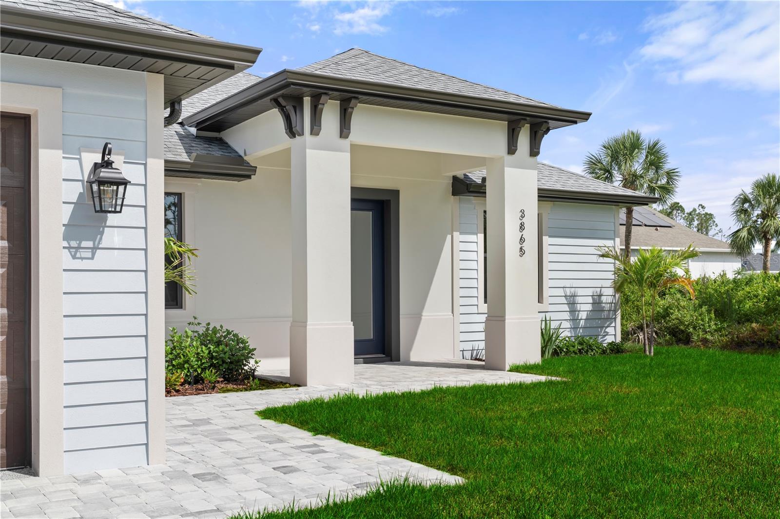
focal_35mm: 40
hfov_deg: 48.5
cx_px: 390
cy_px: 260
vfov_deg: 33.4
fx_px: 866
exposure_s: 1/80
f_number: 7.1
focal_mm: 40
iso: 50
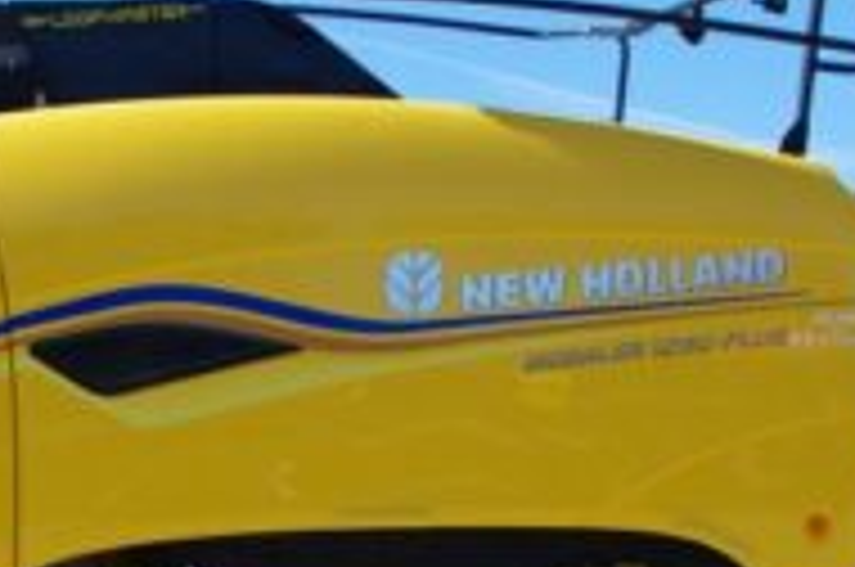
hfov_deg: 19.9
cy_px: 400
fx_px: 2395
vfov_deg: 13.5
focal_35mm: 101
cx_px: 117
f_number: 7.1
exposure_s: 1/200
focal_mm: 20
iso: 100
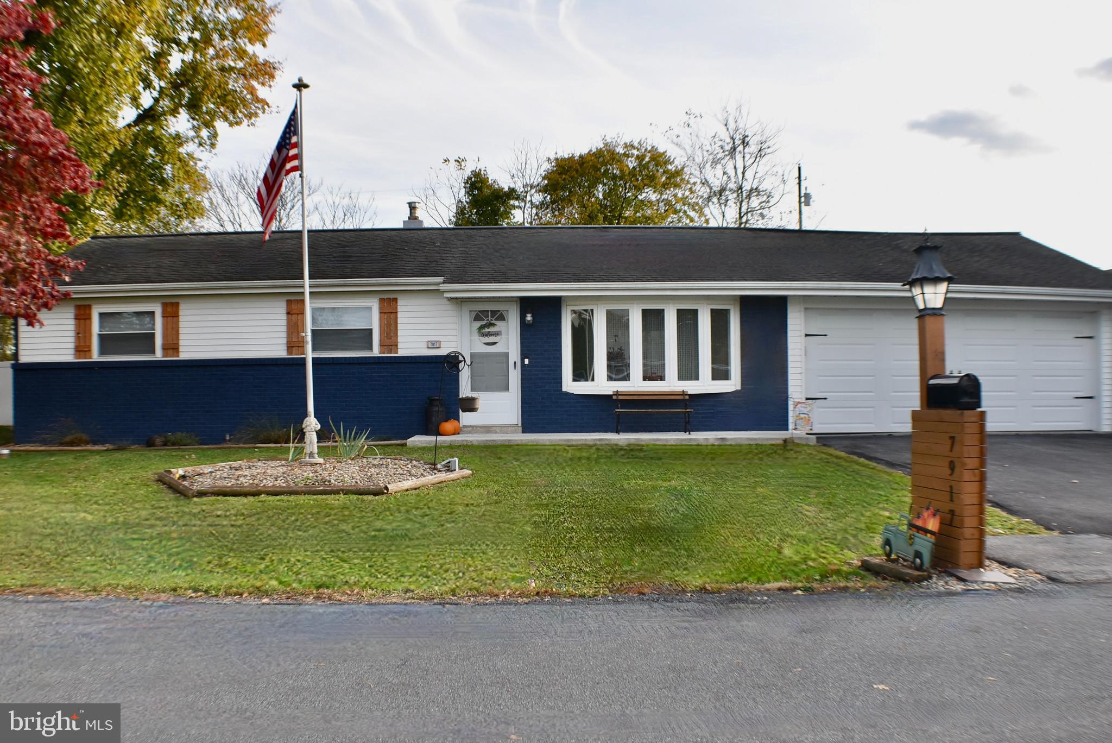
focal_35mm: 36
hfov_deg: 53.1
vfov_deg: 36.9
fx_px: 1113
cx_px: 556
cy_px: 372
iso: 200
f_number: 5.6
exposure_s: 1/250
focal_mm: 24
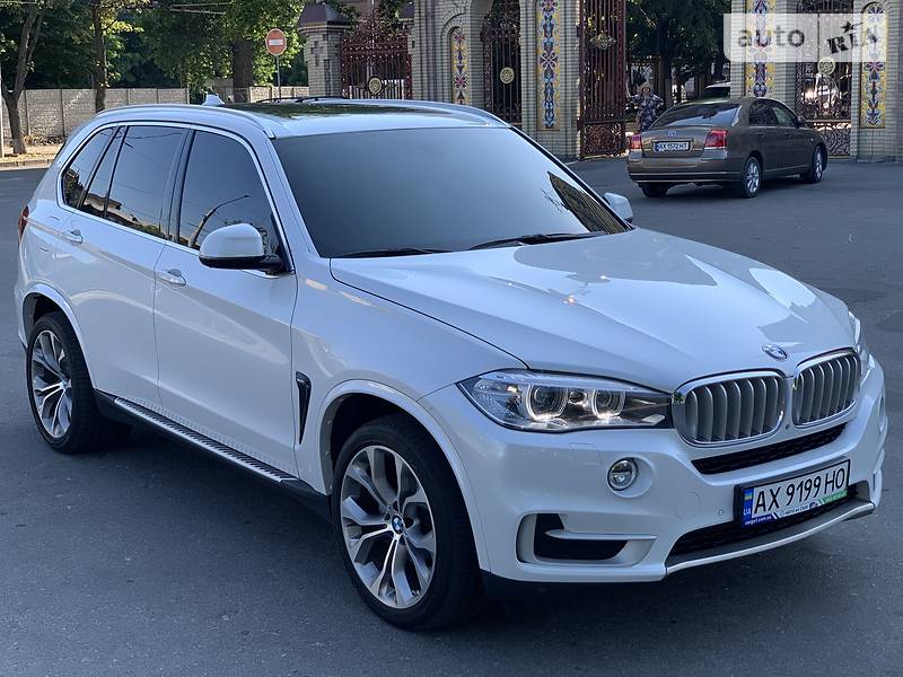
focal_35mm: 52
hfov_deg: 36.8
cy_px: 338
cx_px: 452
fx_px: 1356
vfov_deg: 28.0
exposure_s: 1/262
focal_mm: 6
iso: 16
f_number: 2.4
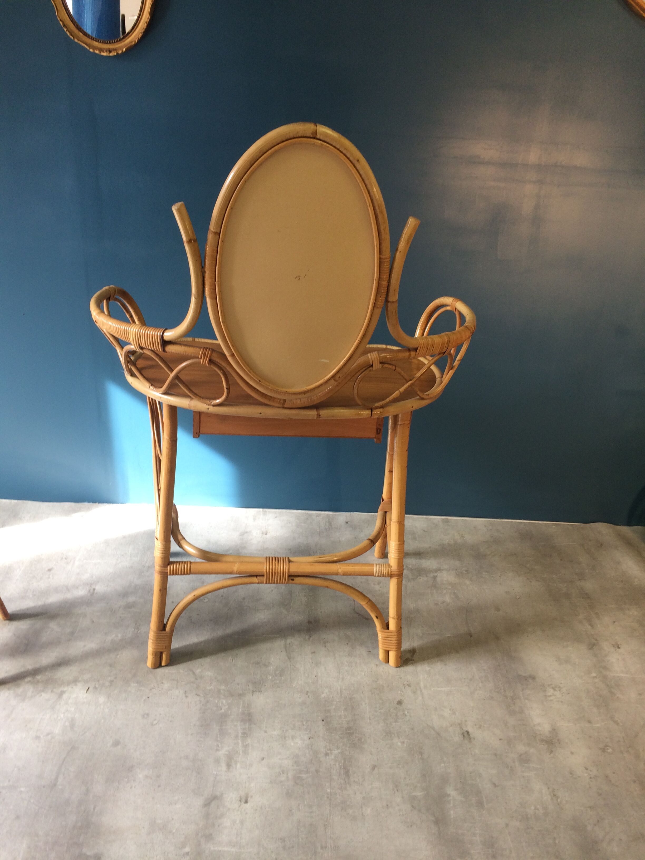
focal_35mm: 29
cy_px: 430
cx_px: 322
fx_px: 720
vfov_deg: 61.7
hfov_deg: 48.2
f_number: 2.2
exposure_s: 1/50
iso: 50
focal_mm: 4.15
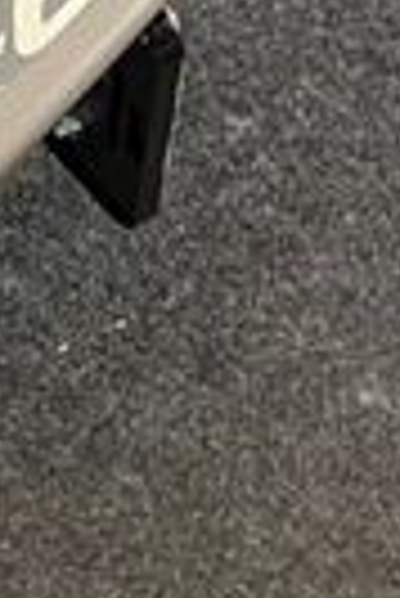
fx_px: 2161
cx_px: -872
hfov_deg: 8.5
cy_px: 229
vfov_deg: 15.7
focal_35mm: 130
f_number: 1.6
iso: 100
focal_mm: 5.1
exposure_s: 1/50
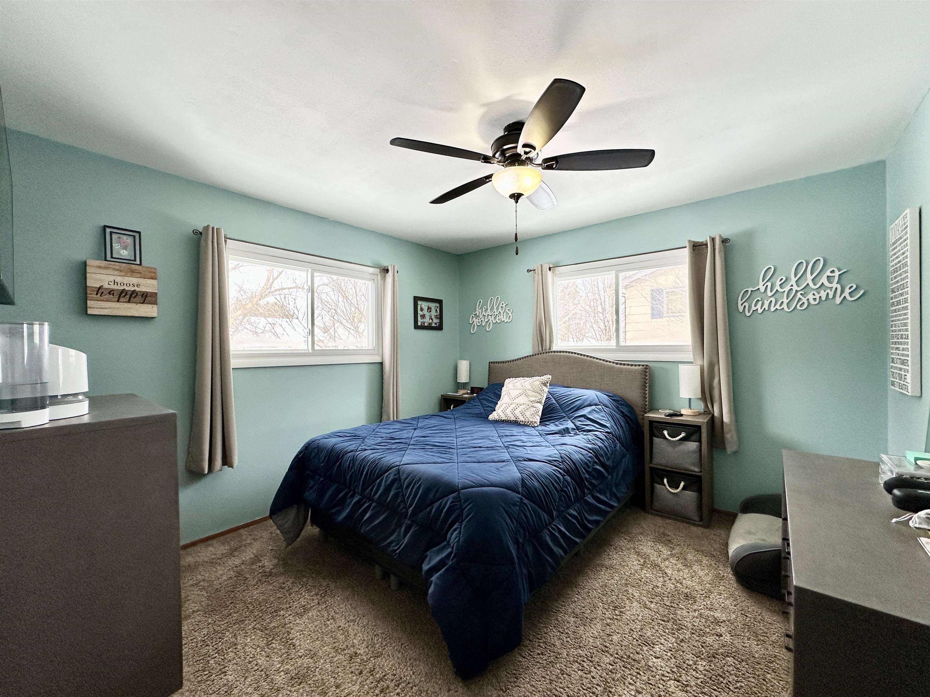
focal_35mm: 14
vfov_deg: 85.7
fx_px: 376
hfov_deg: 102.1
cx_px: 465
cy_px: 348
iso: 100
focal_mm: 2.22
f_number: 2.2
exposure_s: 1/120
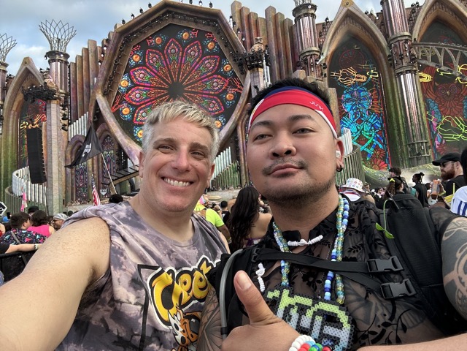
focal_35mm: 23
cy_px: 176
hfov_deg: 73.9
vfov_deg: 58.9
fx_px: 310
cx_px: 234
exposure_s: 1/121
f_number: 1.9
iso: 25
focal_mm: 2.69
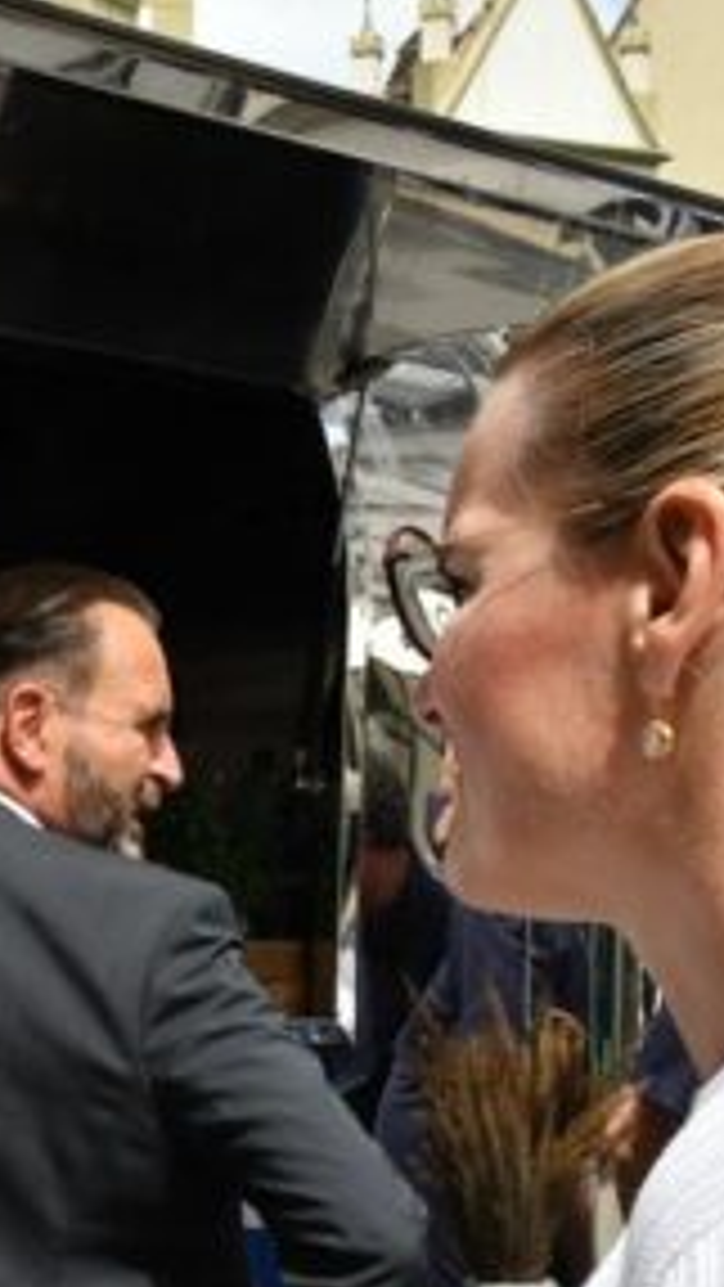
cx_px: -209
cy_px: 832
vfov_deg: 27.7
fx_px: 2592
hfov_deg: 15.2
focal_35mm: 76
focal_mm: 22
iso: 1000
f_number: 16
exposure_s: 1/1000
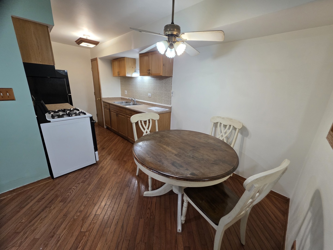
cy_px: 125
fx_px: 125
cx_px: 166
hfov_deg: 106.2
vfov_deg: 89.9
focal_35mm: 13
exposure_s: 1/120
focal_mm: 2.2
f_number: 1.9
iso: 320
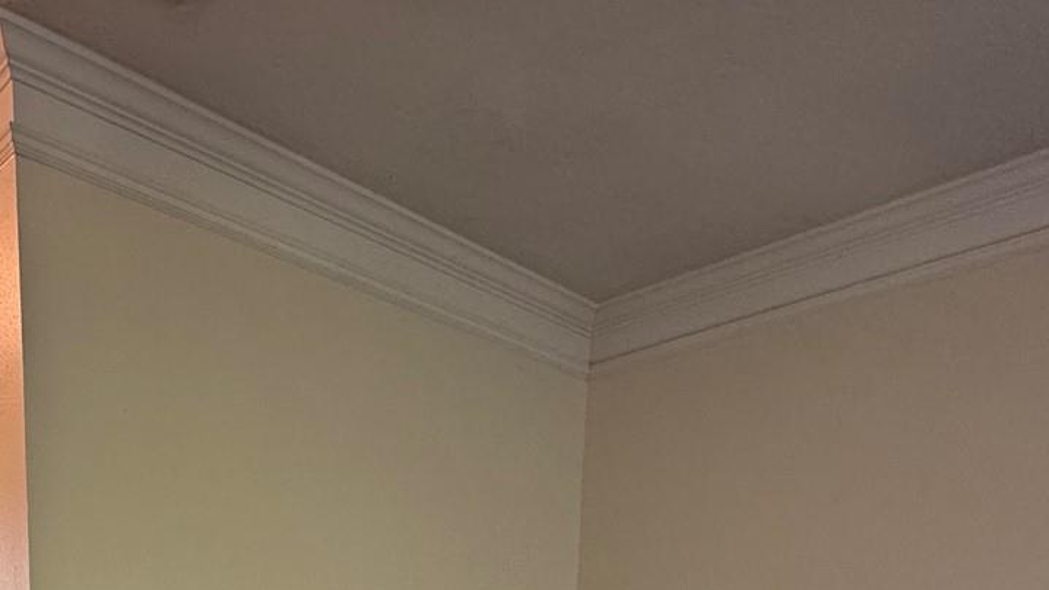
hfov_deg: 54.6
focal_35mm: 34
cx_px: 234
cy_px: 830
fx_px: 946
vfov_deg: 27.0
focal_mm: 2.22
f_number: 2.2
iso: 200
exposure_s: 1/120
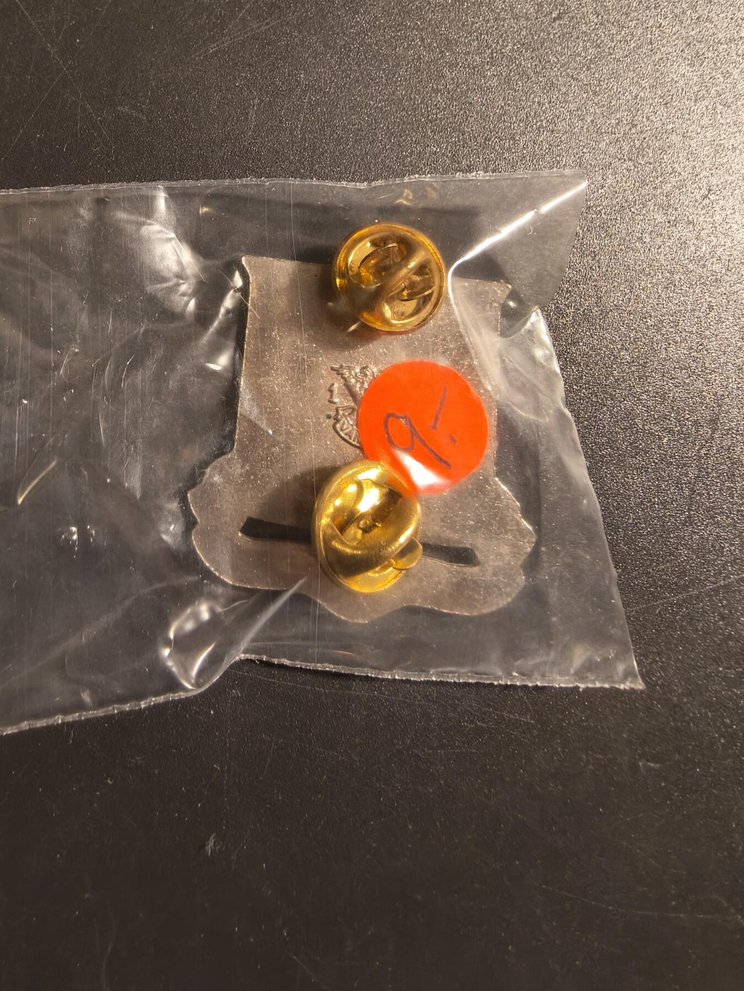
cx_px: 372
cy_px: 496
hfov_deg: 58.9
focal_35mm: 23
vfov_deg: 73.9
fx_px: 659
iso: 160
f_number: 2
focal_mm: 2.32
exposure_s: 1/85.9
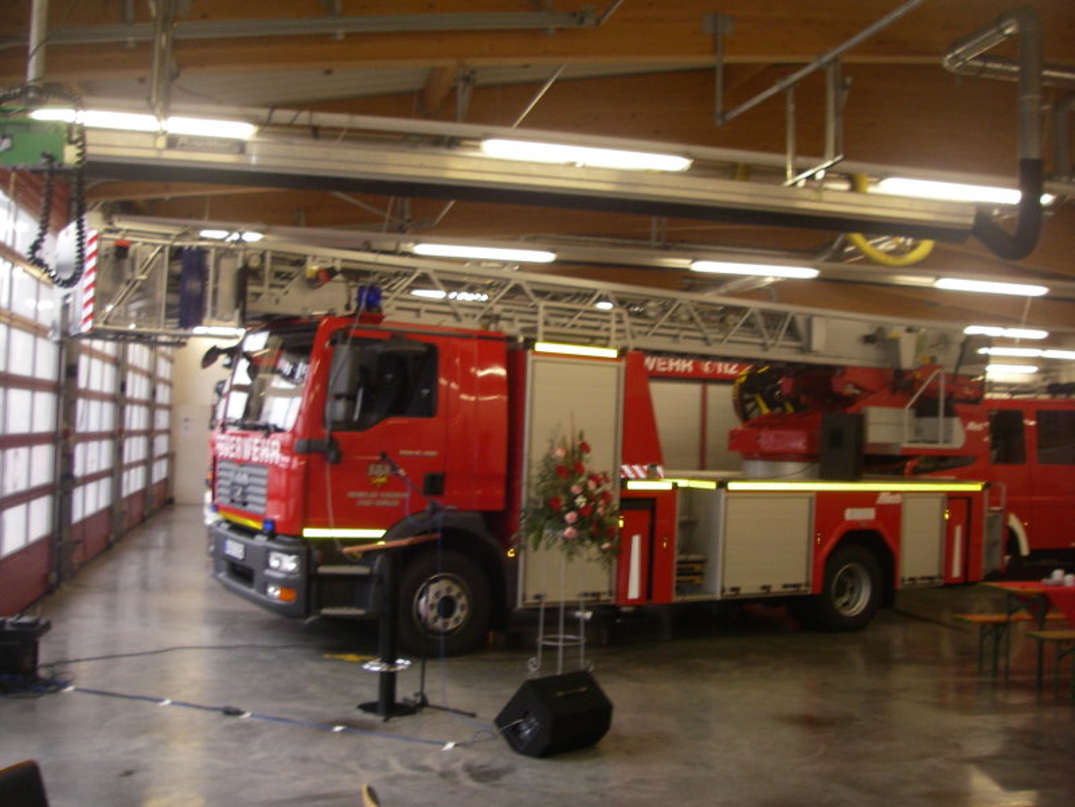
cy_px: 404
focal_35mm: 38
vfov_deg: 37.7
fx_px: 1180
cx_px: 538
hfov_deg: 49.0
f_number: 3.3
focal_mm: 6.3
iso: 160
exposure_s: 1/40
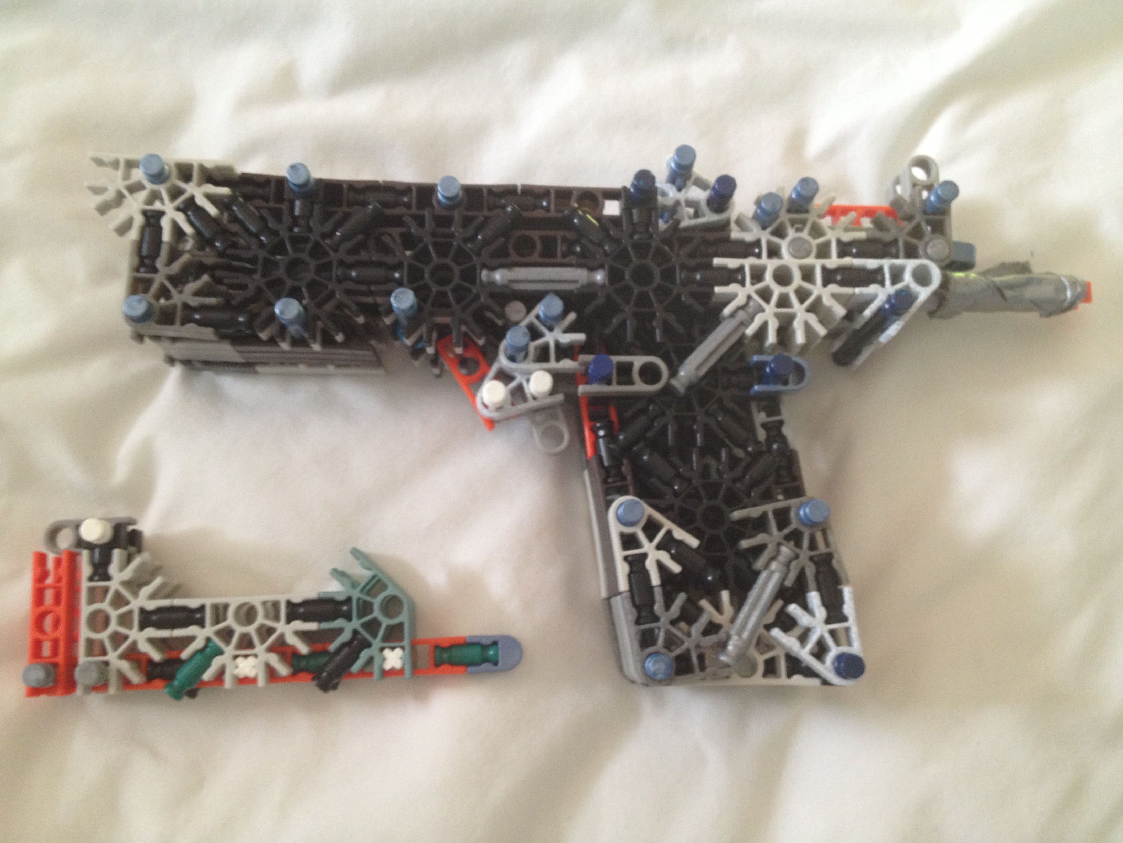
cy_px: 422
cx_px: 562
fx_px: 1135
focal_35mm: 35
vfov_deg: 40.7
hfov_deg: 52.6
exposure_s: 1/20
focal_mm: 4.28
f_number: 2.4
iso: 125
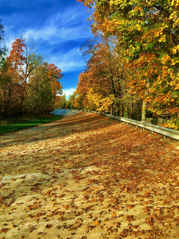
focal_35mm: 29
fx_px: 200
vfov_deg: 61.7
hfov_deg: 48.2
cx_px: 90
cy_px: 120
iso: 32
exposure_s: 1/989
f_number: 2.2
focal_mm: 4.15
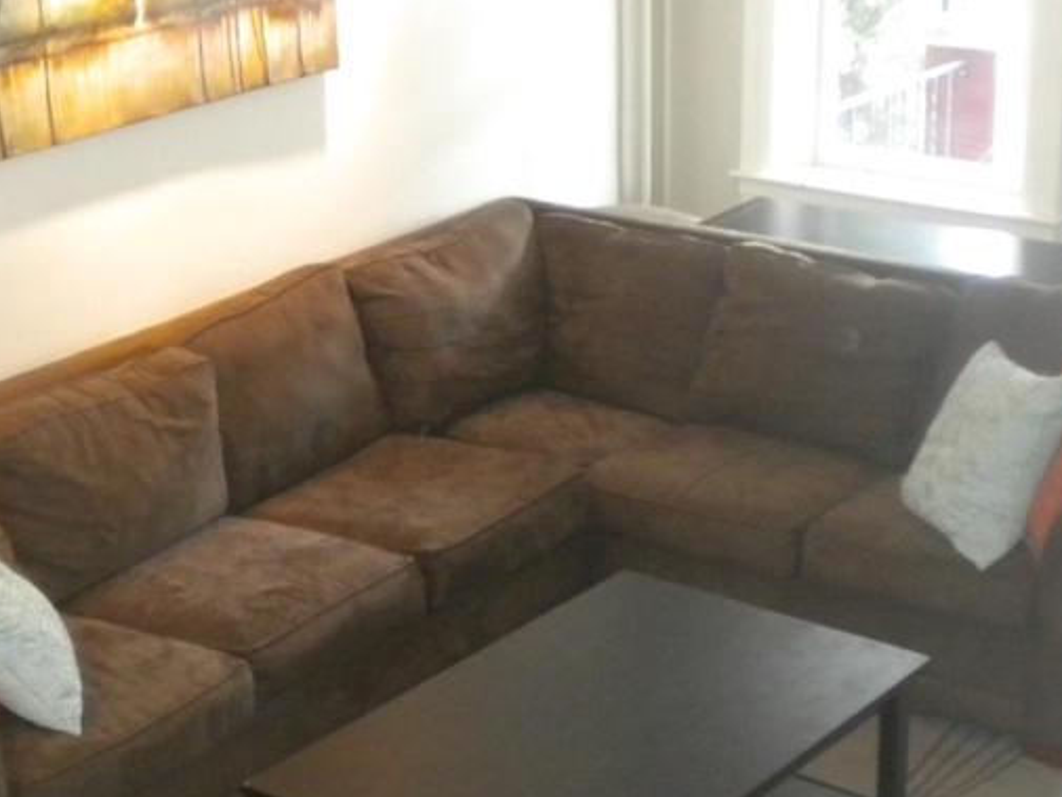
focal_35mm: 71
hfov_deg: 27.3
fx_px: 2179
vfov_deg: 20.7
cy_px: 448
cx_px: 421
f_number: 3.1
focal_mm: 6.3
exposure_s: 1/30
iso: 403
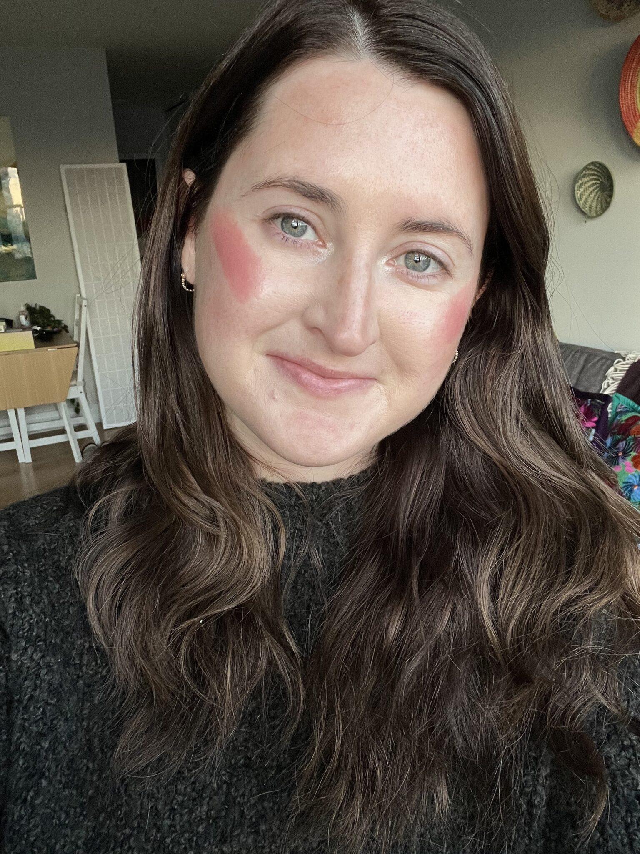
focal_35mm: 30
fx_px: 740
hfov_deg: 46.8
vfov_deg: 60.0
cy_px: 427
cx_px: 320
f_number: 2.2
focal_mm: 2.71
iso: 100
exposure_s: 1/60
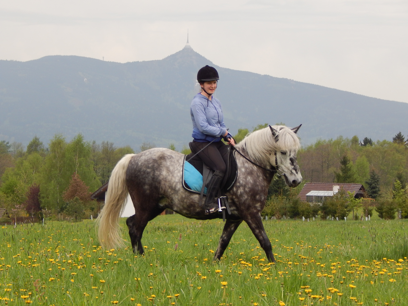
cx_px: 204
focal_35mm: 184
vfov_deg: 8.1
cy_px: 153
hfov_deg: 10.7
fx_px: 2169
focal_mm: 32.8
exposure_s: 1/250
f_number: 5.3
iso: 180
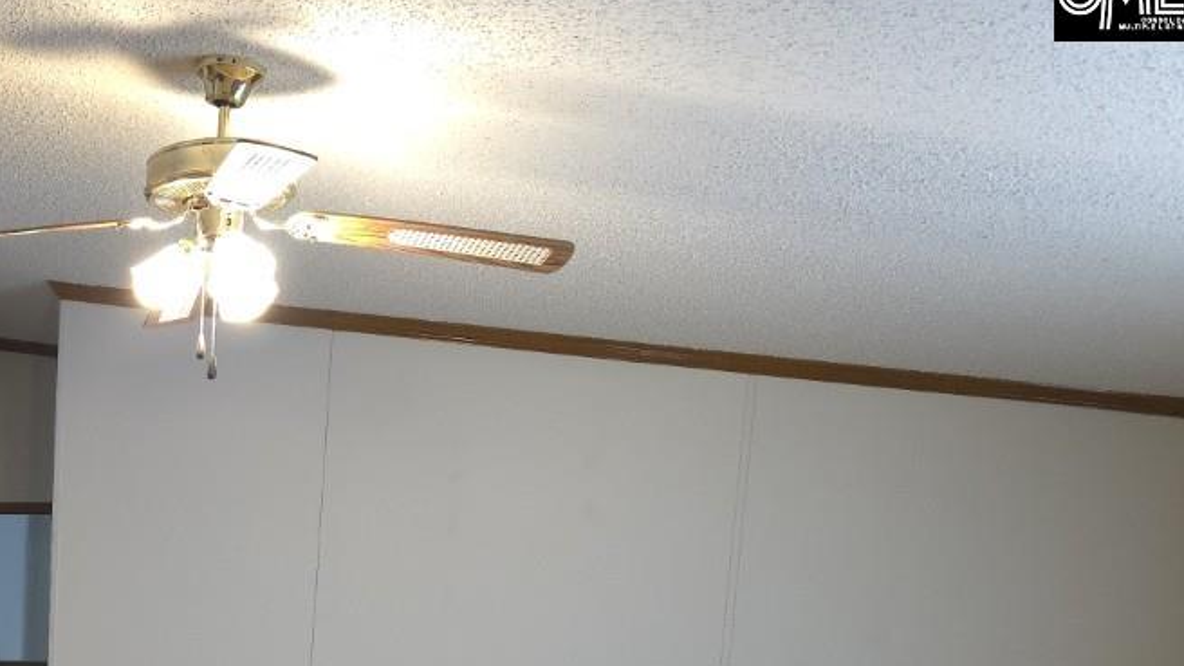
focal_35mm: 55
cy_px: 924
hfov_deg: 33.6
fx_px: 1727
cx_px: -72
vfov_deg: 19.7
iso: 500
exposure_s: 1/134
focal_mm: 6.3
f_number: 1.7
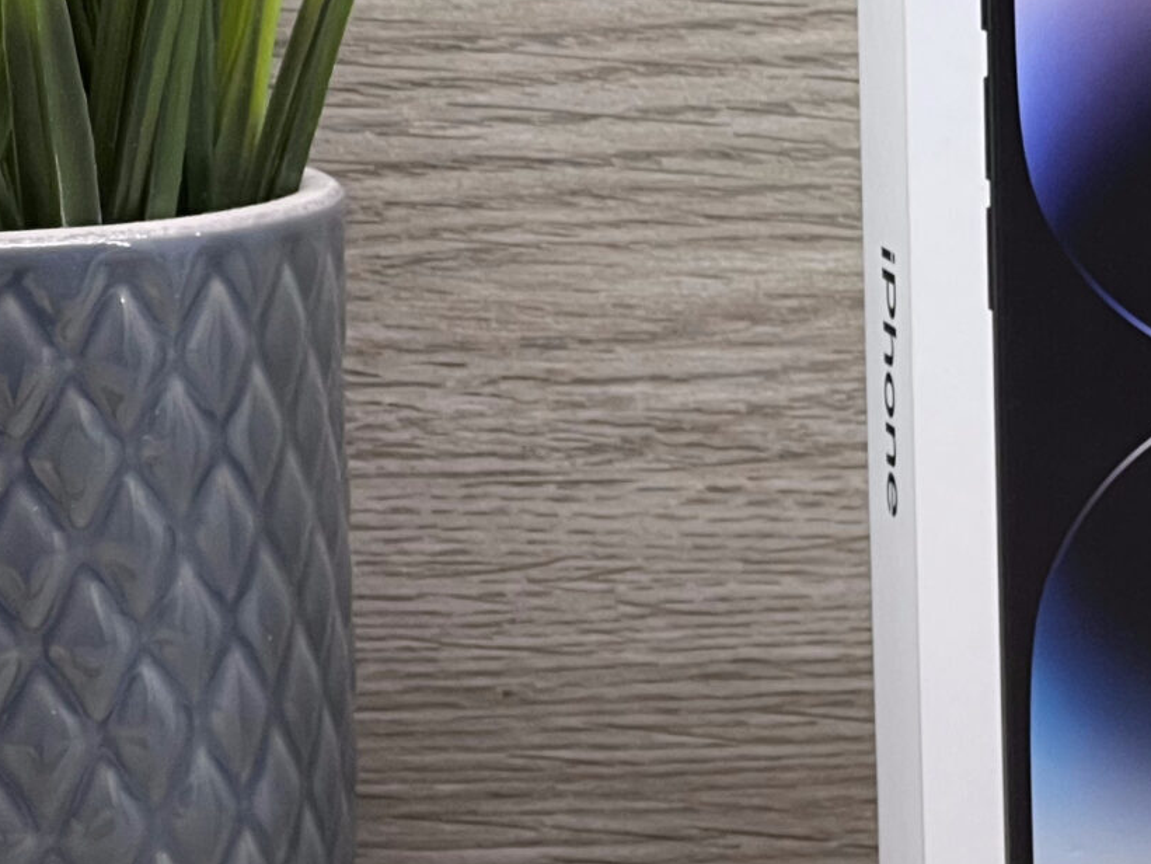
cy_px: 701
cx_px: 1395
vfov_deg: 6.2
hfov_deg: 8.2
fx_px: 7981
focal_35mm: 240
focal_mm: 9
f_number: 2.8
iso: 80
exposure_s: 1/100
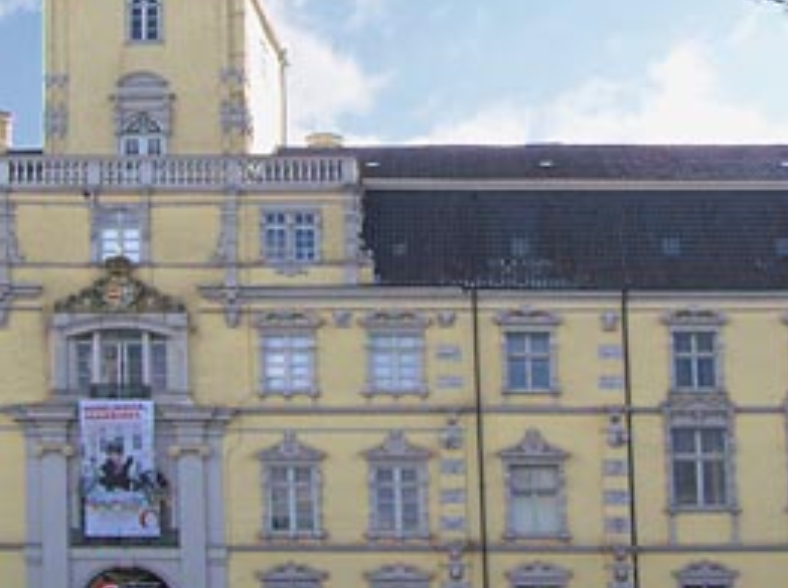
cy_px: 110
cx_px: 491
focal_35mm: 62
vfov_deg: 23.2
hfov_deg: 31.1
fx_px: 1409
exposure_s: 1/640
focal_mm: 6.3
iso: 64
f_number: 4
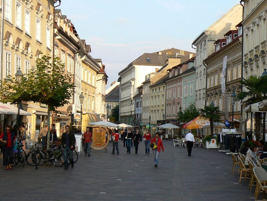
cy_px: 100
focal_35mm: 69
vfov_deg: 21.3
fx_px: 532
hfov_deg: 28.2
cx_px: 134
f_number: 5.6
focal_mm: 9.5
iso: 80
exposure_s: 1/160
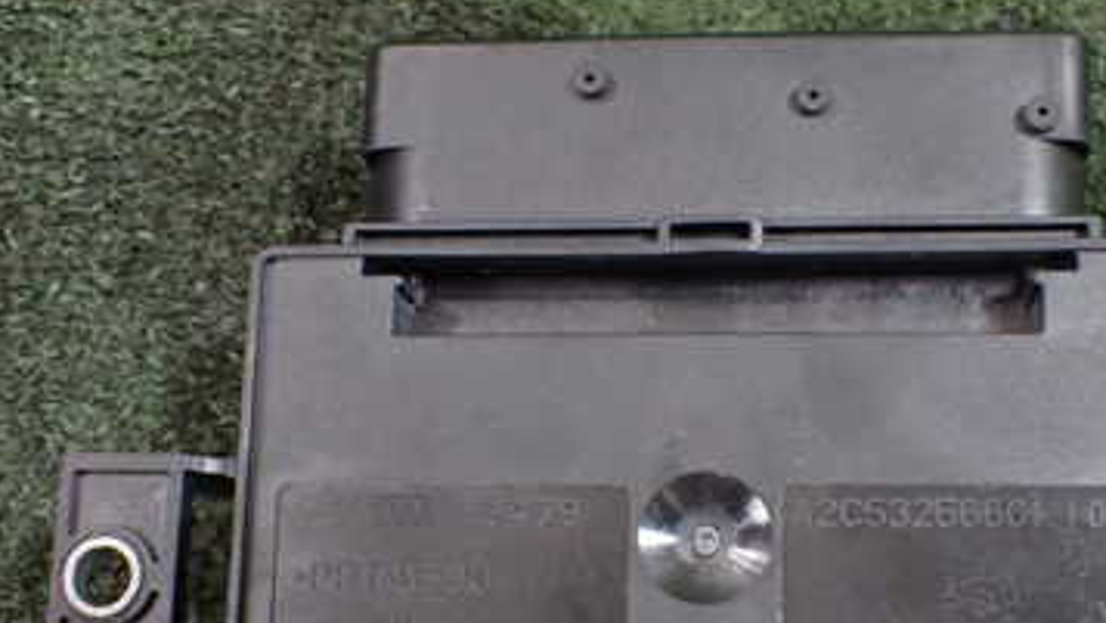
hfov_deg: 37.5
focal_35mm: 55
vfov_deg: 21.6
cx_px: 725
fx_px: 1613
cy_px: 480
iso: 800
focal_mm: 5.4
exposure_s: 1/100
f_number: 2.3
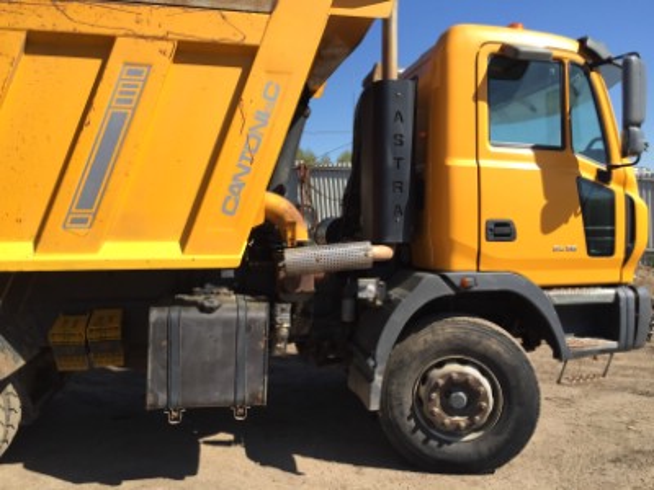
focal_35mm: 29
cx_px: 327
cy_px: 245
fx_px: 548
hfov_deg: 61.7
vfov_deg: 48.2
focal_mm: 4.15
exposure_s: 1/1130
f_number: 2.2
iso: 32
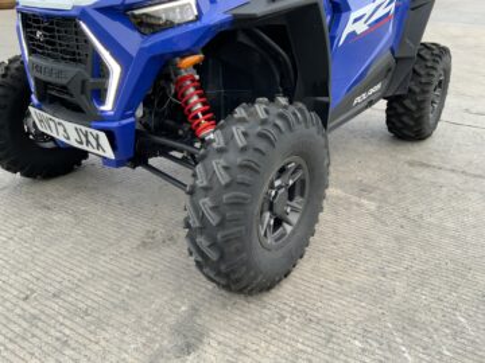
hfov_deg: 61.7
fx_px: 406
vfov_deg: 48.2
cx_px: 242
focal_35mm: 29
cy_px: 182
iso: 50
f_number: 1.8
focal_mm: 3
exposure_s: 1/122
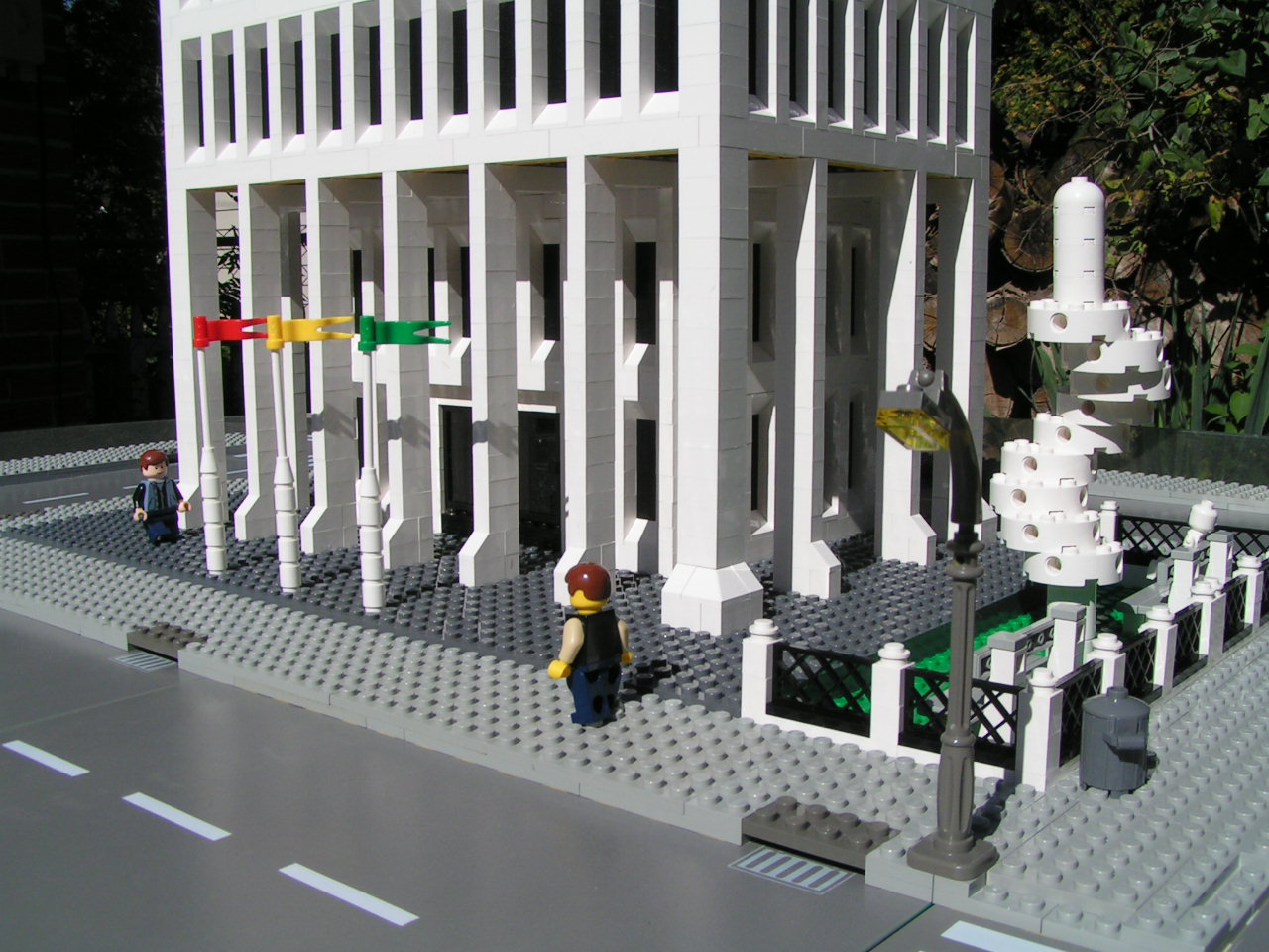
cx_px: 634
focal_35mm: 38
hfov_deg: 49.0
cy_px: 476
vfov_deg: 37.7
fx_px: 1393
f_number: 6.3
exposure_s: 1/800
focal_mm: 5.8
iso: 50
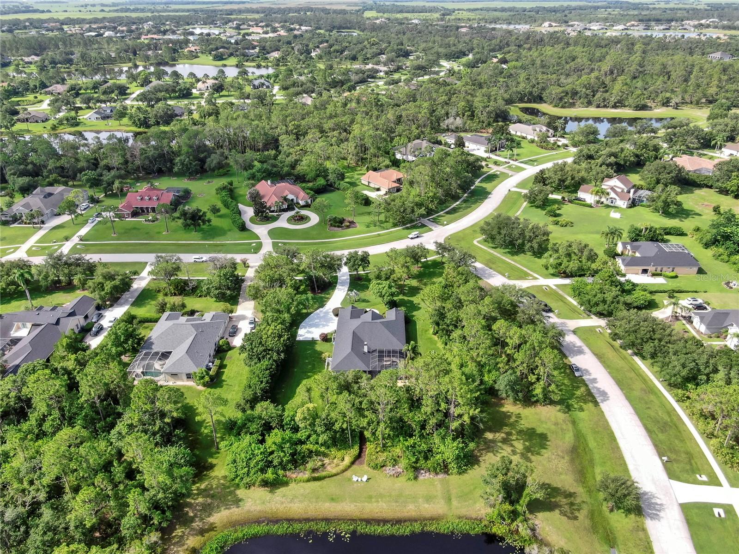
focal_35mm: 24
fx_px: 512
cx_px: 370
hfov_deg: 71.6
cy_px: 277
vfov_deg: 56.8
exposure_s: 1/400
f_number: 2.8
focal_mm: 4.39
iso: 100
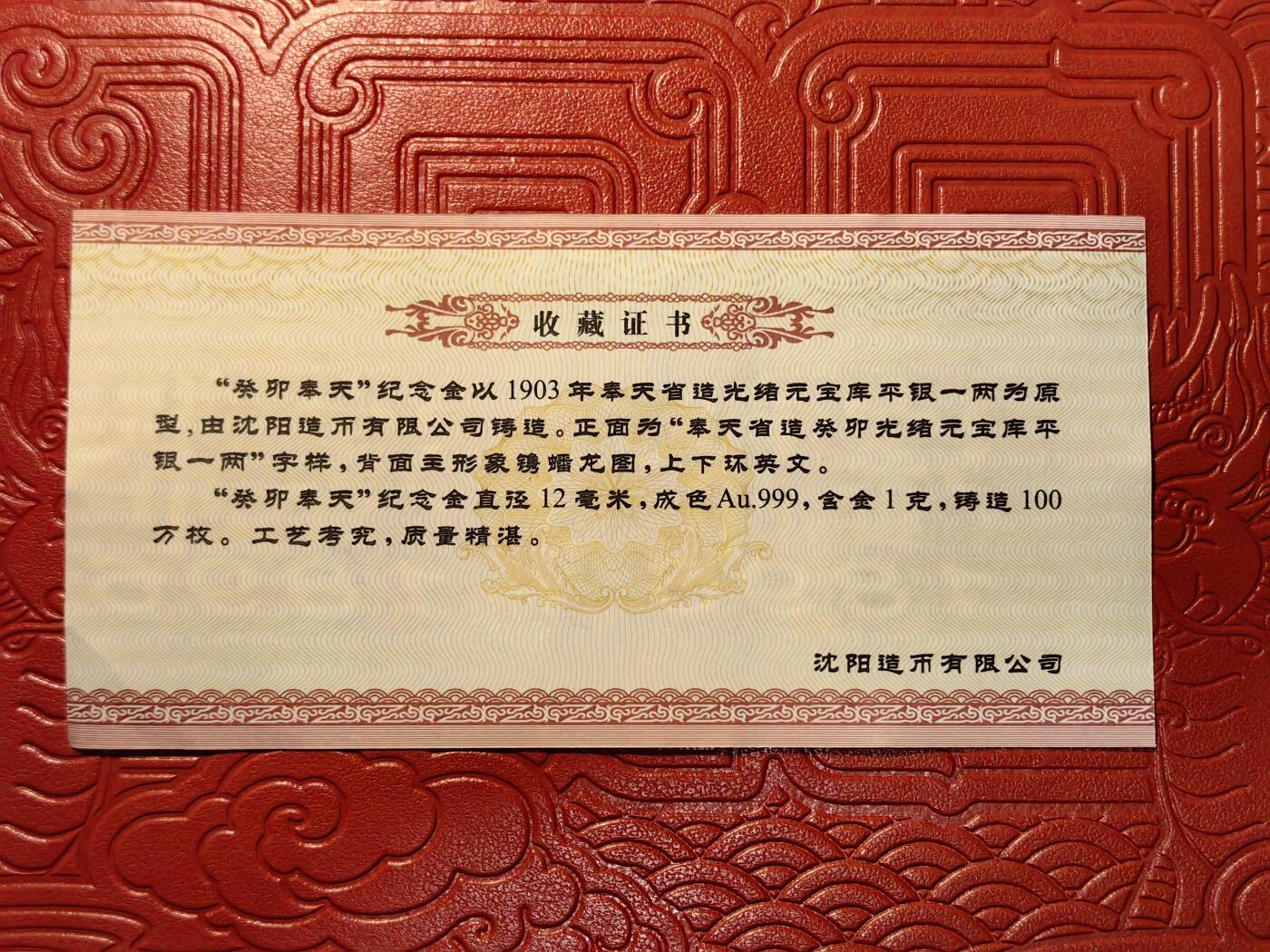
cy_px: 476
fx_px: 2018
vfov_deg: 26.6
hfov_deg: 34.9
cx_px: 635
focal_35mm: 55
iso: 400
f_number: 2
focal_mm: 5.75
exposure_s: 1/87.1
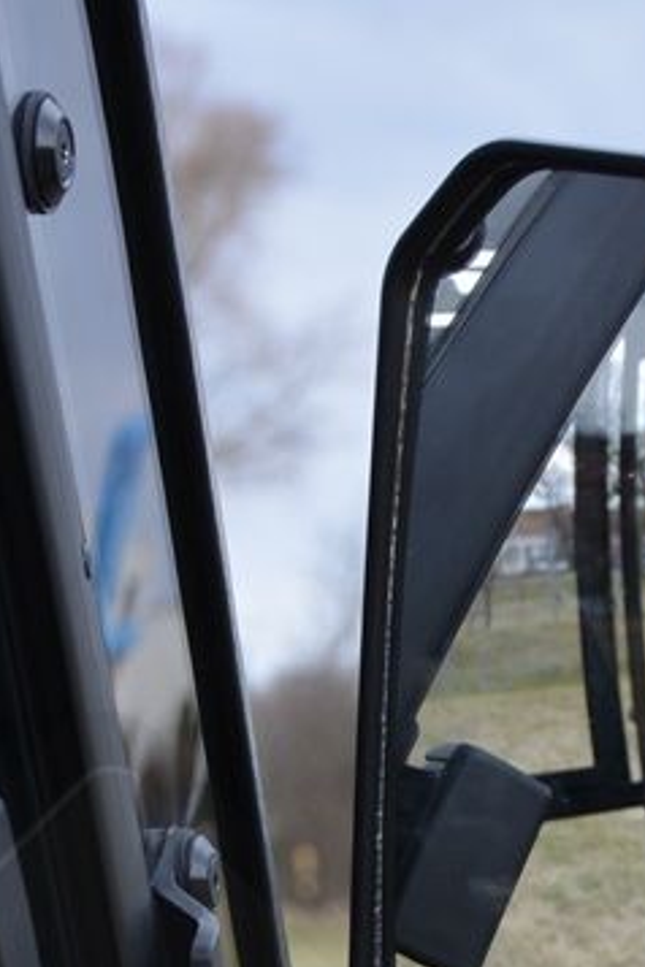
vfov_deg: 11.3
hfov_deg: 7.8
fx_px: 4748
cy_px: 1276
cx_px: 167
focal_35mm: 177
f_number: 6.3
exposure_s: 1/160
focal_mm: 35
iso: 200
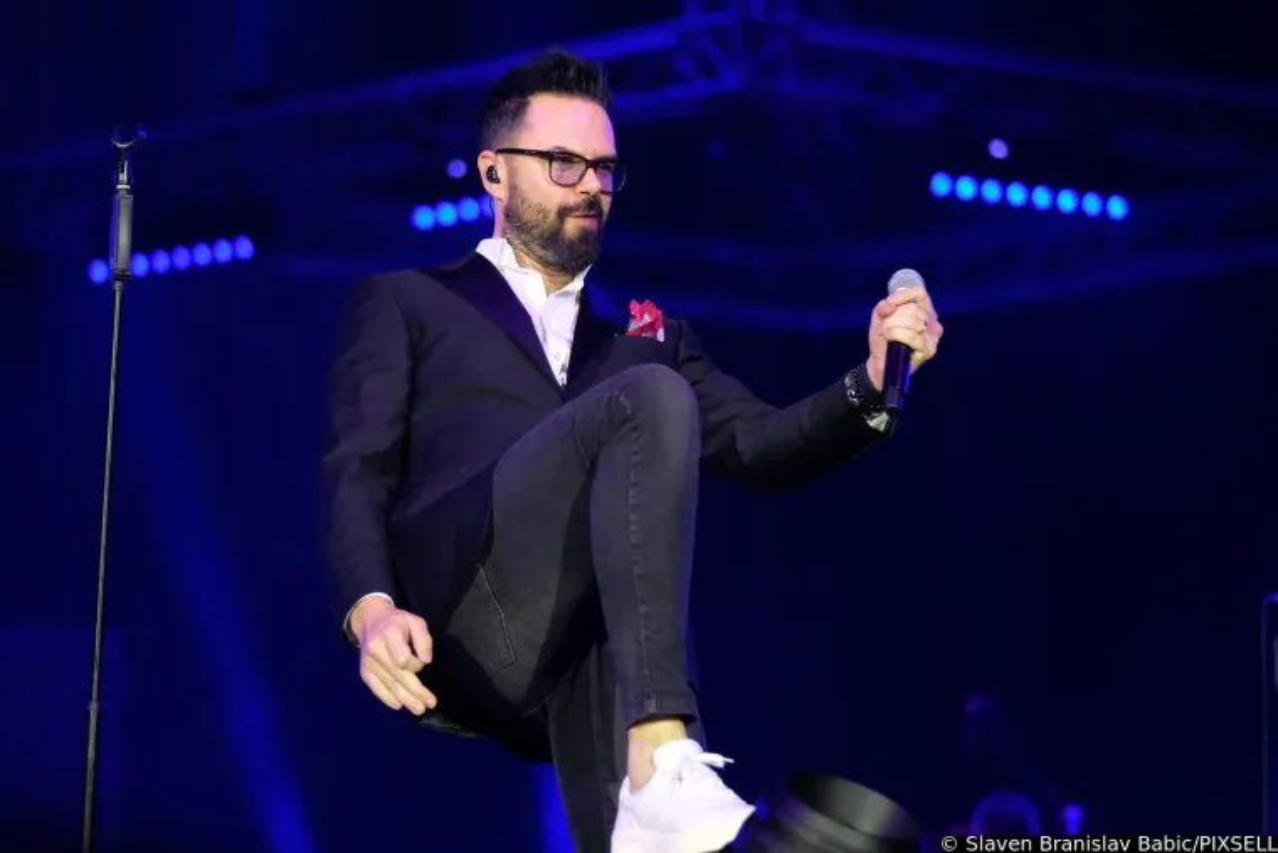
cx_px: 639
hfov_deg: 9.8
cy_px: 426
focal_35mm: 210
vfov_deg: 6.5
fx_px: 7456
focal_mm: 140
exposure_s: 1/320
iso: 4000
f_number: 2.8
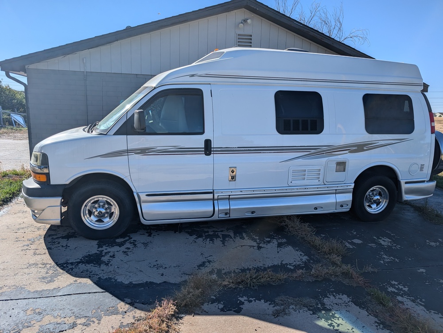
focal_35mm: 24
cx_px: 222
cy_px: 166
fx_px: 308
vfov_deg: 56.9
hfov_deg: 71.5
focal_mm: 6.9
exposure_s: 1/1143
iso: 18
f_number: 1.68
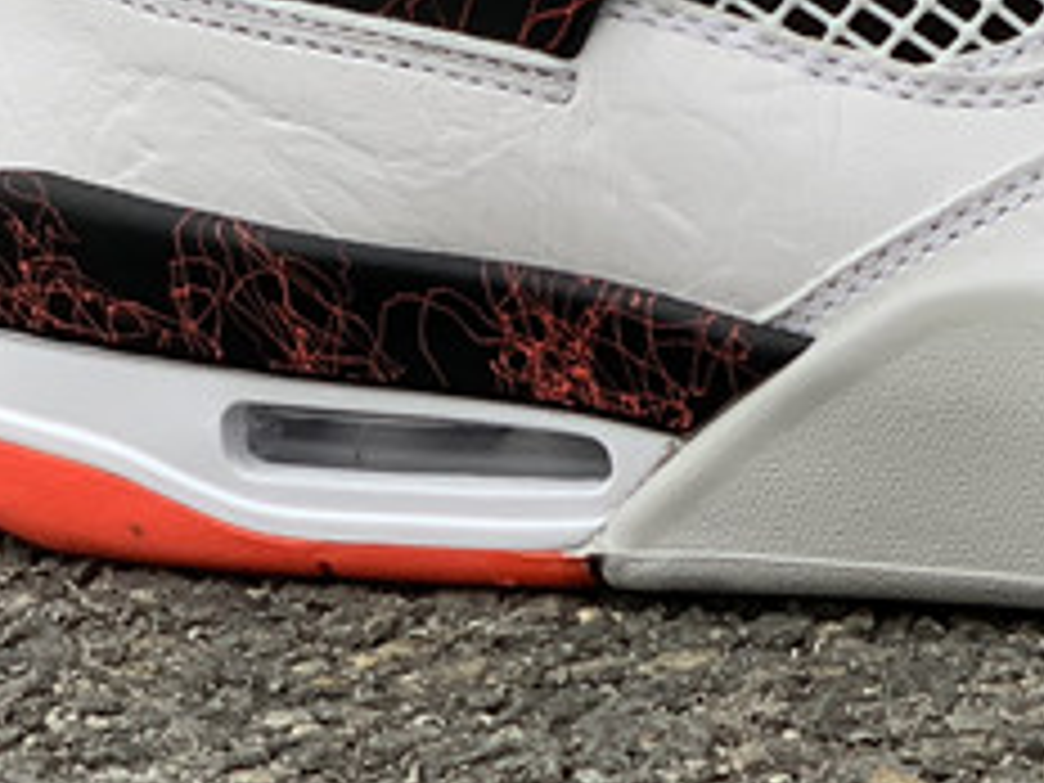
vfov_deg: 7.3
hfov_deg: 9.7
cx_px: 1143
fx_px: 6092
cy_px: -290
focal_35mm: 202
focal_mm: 6
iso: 16
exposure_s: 1/193
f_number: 2.4
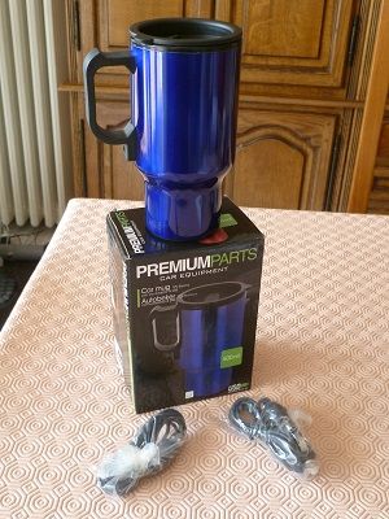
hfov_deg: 36.8
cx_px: 194
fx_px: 584
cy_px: 260
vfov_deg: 47.9
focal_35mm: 39
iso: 250
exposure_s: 1/80
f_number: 3.2
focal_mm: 7
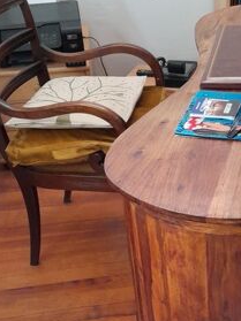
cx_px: 178
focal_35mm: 62
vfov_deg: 30.8
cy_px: 232
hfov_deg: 23.4
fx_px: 576
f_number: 1.8
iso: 320
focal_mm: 4
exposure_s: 1/50
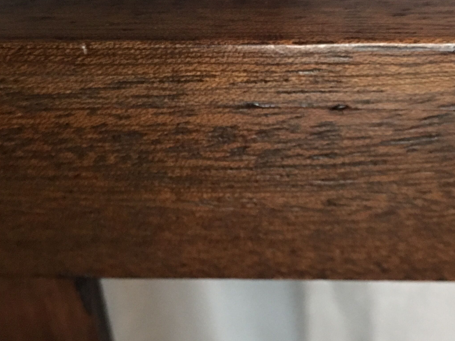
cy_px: 233
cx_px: 264
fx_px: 749
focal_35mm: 57
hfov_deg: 33.7
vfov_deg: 25.5
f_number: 2.2
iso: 160
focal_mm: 4.15
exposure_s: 1/8
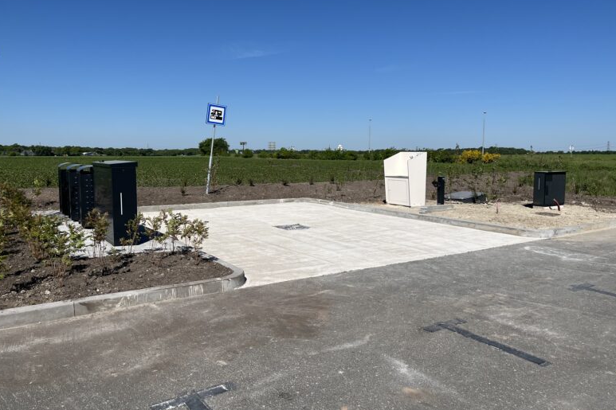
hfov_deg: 65.5
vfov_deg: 46.3
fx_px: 479
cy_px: 189
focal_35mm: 28
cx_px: 309
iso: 50
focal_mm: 5.1
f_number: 1.6
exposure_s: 1/6897
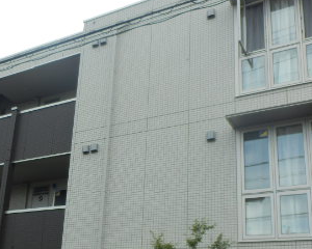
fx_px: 462
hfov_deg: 36.0
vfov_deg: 29.7
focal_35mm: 50
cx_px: 57
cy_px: 192
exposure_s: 1/640
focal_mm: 4.2
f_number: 3
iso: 80
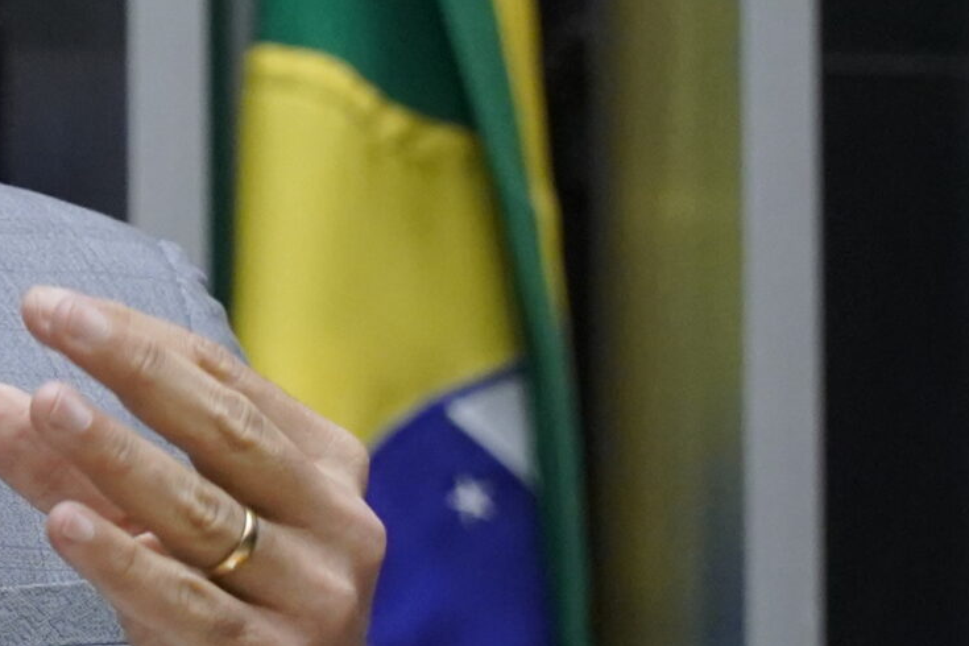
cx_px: -224
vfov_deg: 2.5
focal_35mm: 547
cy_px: 238
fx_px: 14722
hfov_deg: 3.8
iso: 4000
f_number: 4
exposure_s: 1/125
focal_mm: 105
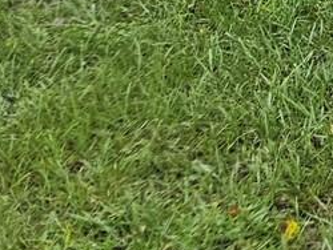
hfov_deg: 9.9
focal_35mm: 147
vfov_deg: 8.3
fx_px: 1415
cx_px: 1015
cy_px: -531
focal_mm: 6.3
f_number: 1.7
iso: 25
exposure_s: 1/180
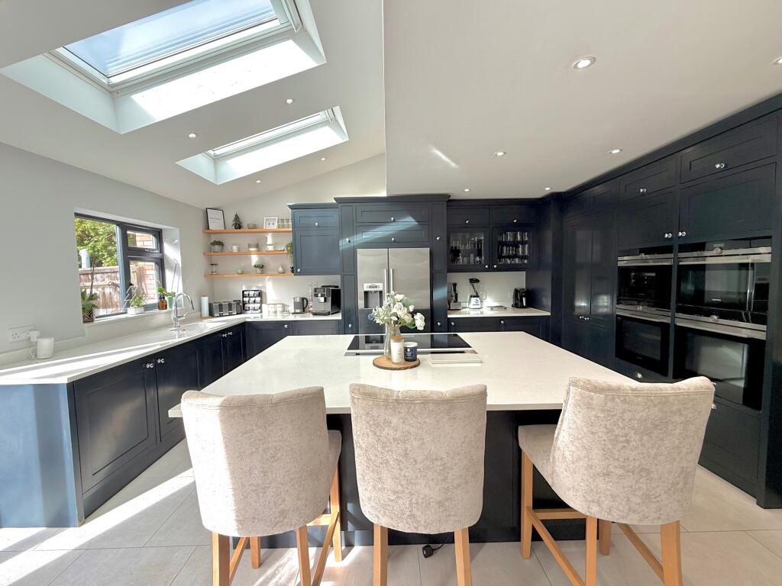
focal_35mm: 14
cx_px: 391
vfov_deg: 85.7
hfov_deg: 102.1
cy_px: 293
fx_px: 316
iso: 50
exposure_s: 1/148
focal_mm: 2.22
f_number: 2.2
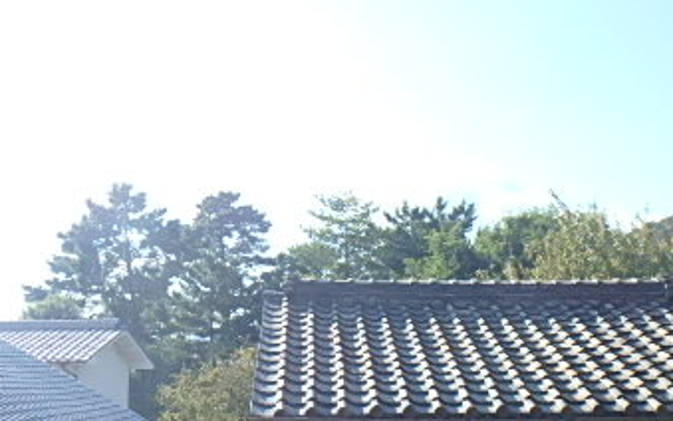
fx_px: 770
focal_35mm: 42
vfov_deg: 30.3
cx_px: 326
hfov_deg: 47.2
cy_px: 282
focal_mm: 3.7
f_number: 3.5
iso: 125
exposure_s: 1/640
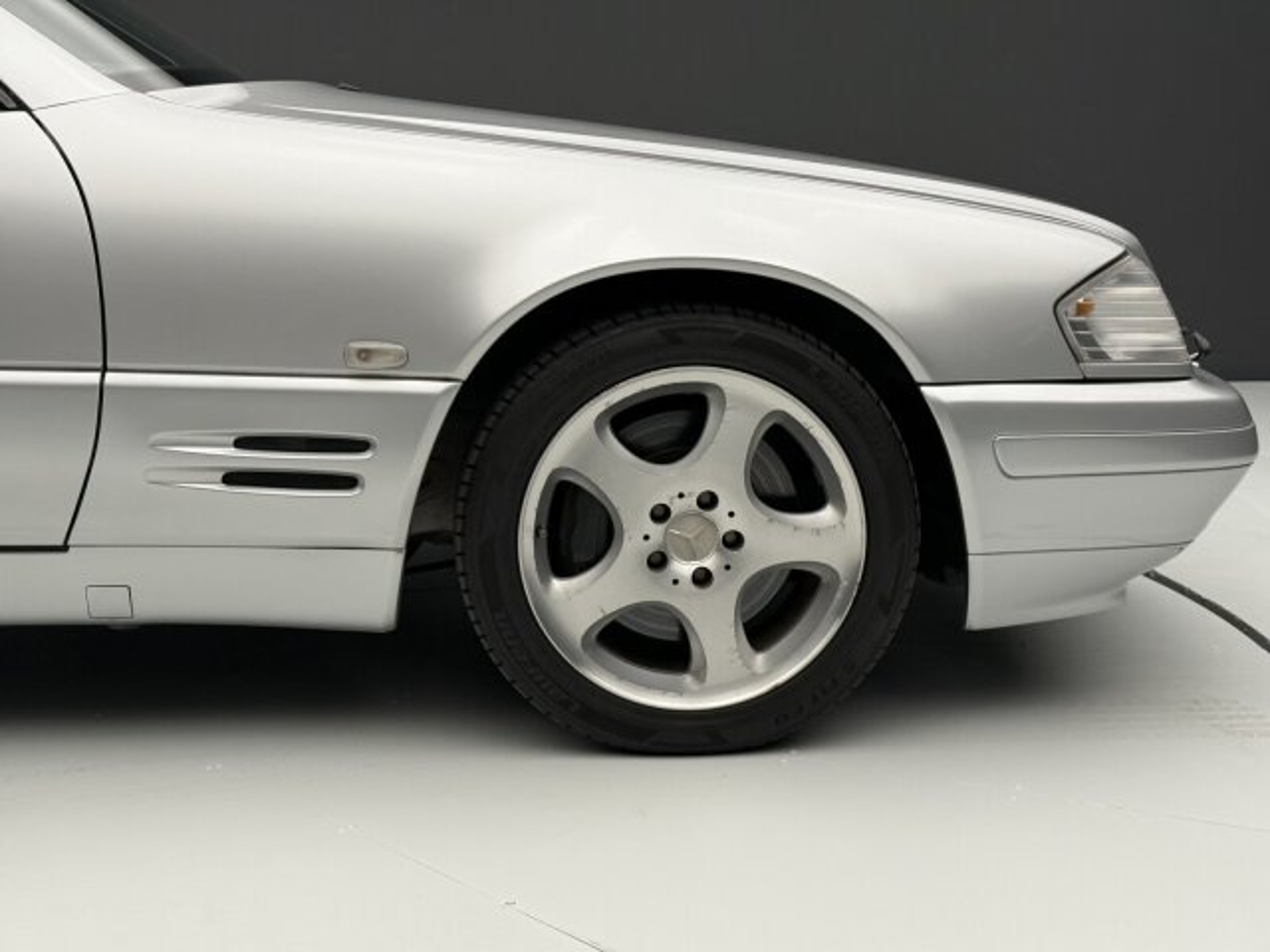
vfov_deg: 30.3
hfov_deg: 39.7
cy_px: 476
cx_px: 635
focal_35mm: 48
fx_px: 1761
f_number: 1.78
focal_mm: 6.76
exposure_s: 1/99
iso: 80
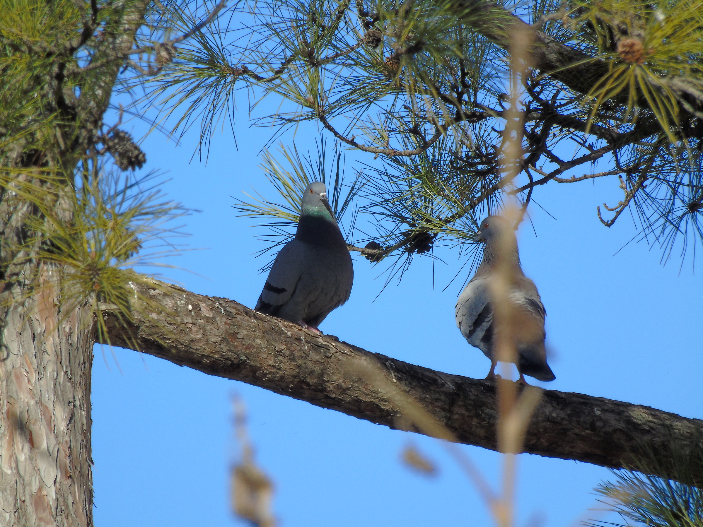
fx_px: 20288
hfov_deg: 2.0
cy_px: 264
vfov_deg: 1.5
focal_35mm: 999
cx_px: 352
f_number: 8
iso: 80
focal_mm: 178
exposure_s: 1/160
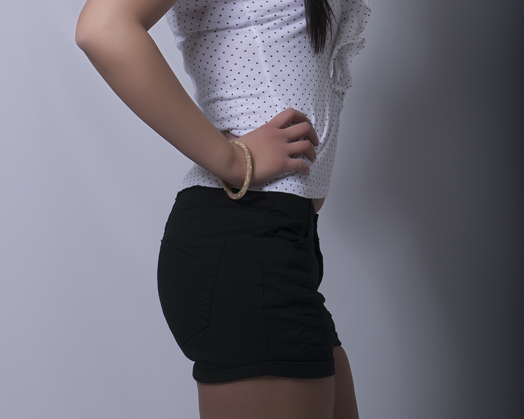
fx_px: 1809
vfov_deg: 13.1
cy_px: 74
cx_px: 262
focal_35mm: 117
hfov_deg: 16.5
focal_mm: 55
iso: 100
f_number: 13
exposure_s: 1/200
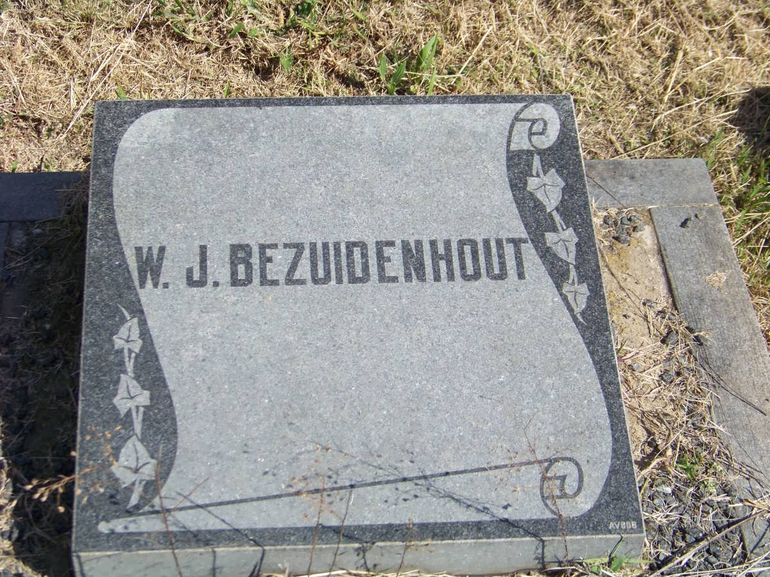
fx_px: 1557
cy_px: 288
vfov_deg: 21.0
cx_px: 385
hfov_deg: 27.8
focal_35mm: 70
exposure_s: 1/800
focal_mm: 11.7
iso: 64
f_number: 3.2
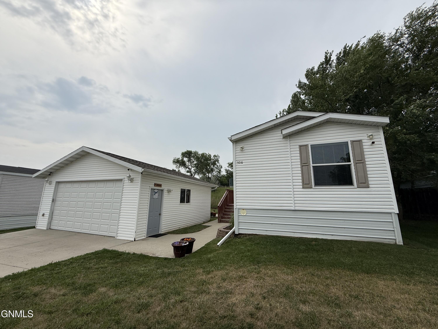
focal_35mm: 14
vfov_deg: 85.7
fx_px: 177
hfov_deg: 102.1
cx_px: 219
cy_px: 164
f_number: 2.2
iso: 50
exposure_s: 1/4425
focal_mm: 2.22
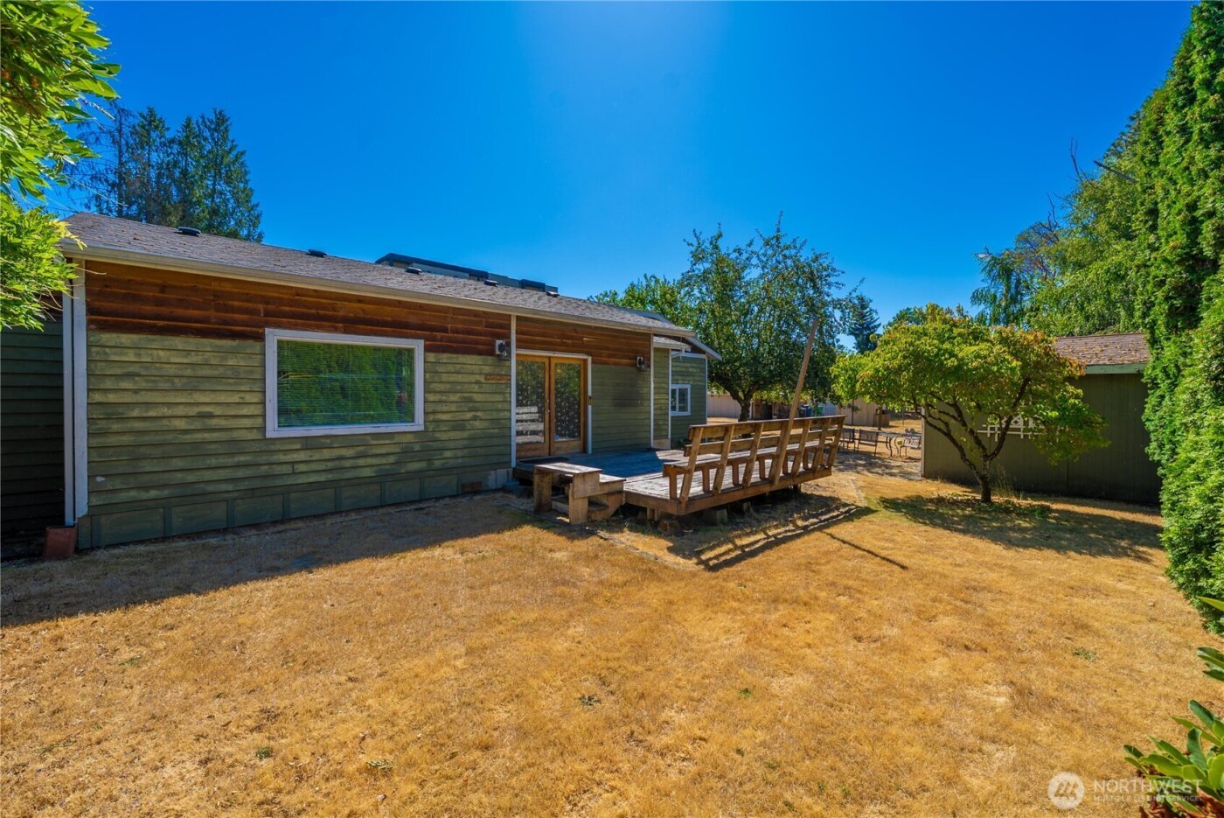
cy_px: 409
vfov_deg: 85.5
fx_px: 442
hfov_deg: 108.3
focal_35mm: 13
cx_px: 612
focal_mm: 13
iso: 80
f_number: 7.1
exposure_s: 1/160
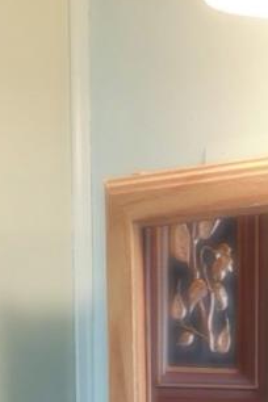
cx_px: 383
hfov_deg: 8.3
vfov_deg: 12.1
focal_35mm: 163
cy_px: 583
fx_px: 1820
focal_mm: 4.1
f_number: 3
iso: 125
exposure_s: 1/30
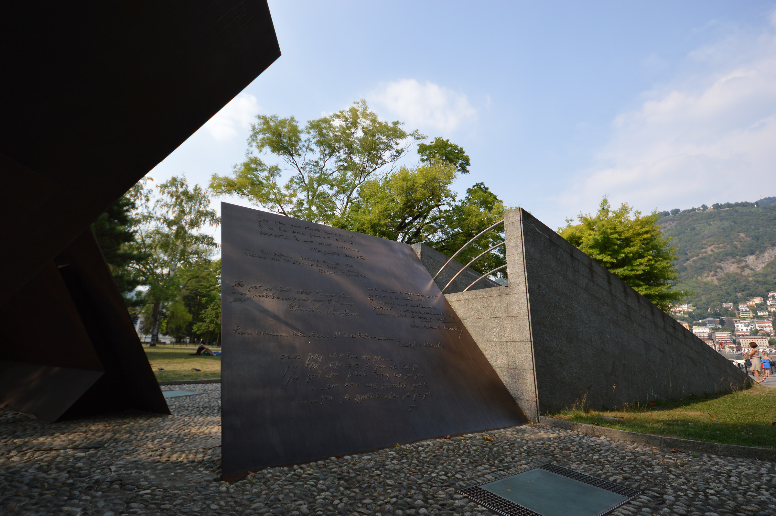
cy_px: 258
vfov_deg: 77.2
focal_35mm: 15
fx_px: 323
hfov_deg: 100.4
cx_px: 388
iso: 100
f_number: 6.3
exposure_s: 1/320
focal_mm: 10
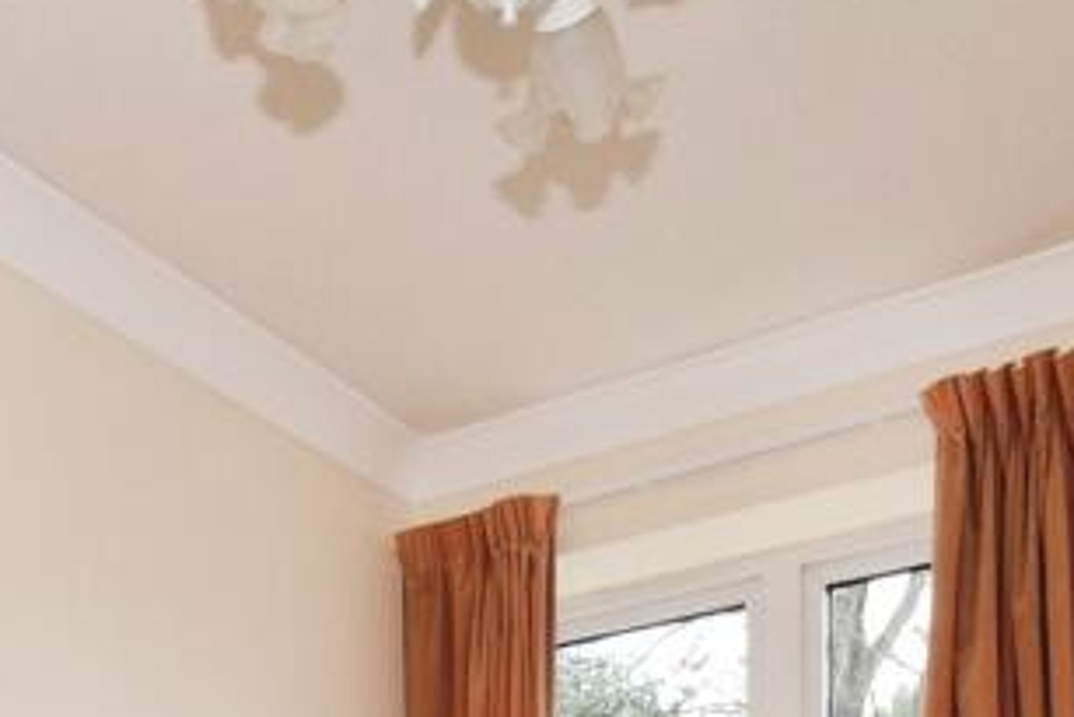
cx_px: 238
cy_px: 1114
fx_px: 1492
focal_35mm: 50
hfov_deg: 38.3
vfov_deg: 21.8
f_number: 9
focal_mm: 10
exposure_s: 1/60
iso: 1000
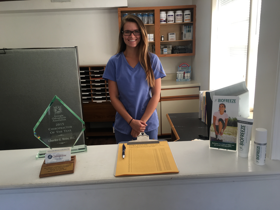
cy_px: 105
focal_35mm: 29
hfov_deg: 61.7
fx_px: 235
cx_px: 140
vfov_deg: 48.2
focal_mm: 4.15
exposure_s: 1/60
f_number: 2.2
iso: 32
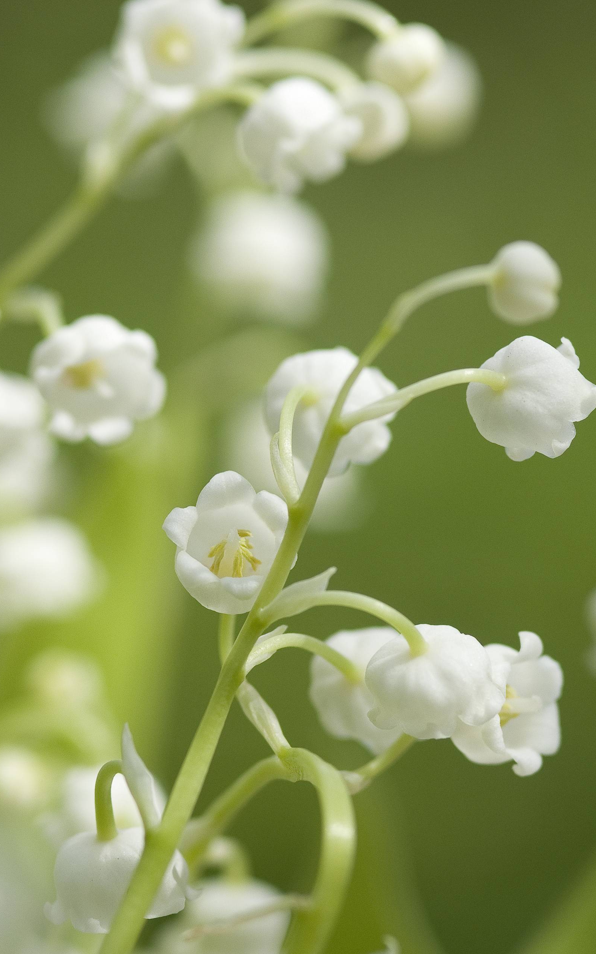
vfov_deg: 11.5
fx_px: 4730
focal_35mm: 182
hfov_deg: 7.2
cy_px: 538
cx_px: 346
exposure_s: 1/1600
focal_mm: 105
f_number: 5
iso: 400
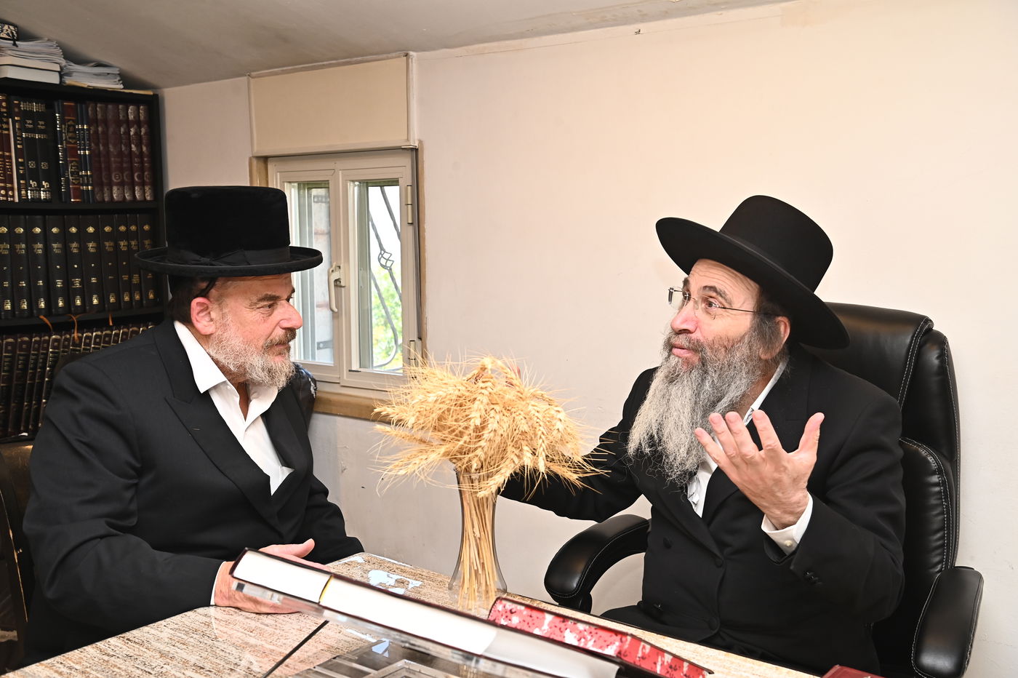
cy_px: 339
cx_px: 509
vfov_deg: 35.0
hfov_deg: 50.7
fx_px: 1074
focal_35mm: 38
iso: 1000
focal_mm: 38
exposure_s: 1/200
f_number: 7.1
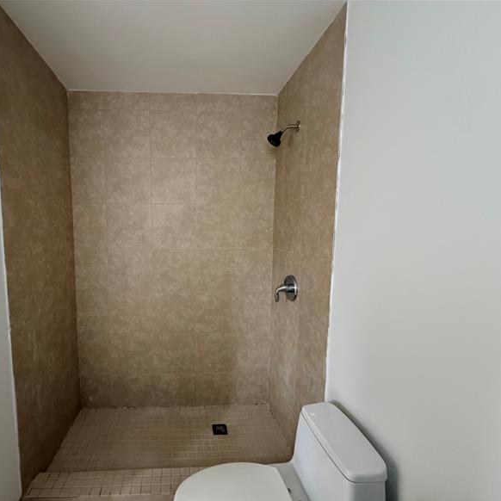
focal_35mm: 17
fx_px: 278
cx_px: 190
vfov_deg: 83.9
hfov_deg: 82.5
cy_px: 257
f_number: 2.2
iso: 800
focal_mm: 2.22
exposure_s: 1/60
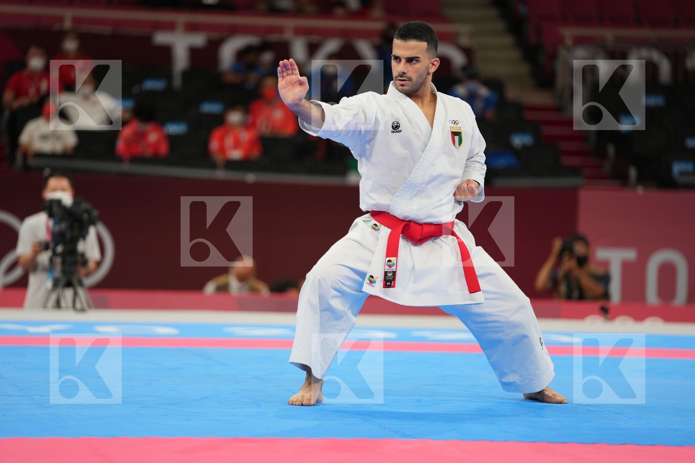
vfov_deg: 8.7
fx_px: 3050
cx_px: 348
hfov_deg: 13.0
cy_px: 232
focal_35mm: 158
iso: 320
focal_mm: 158
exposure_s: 1/500
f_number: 2.8
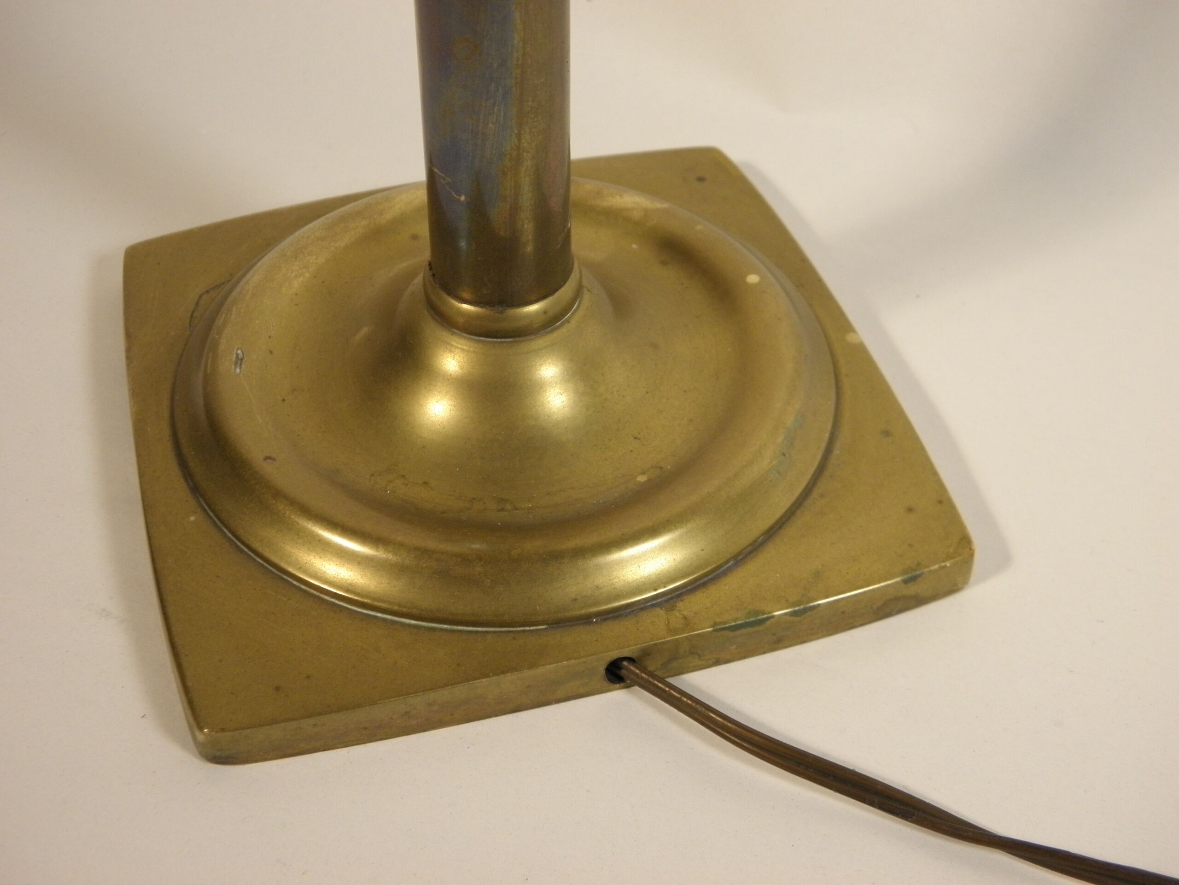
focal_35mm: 44
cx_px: 590
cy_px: 442
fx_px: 1499
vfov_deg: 32.9
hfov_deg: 42.9
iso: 160
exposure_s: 1/40
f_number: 3.9
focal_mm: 7.9
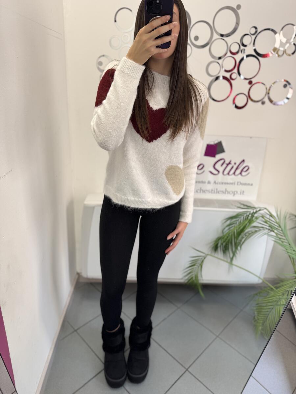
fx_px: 274
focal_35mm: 24
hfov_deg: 56.8
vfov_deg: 71.6
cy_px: 197
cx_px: 148
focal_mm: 6.76
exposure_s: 1/100
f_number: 1.78
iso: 100
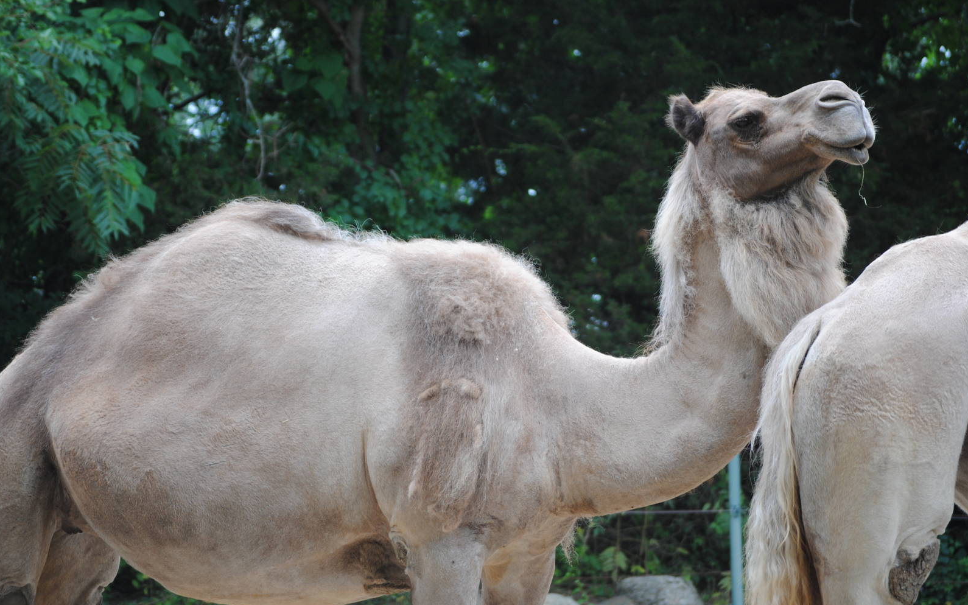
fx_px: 3048
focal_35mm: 116
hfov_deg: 18.0
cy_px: 305
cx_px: 484
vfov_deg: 11.3
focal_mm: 75
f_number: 4.2
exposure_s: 1/200
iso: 200
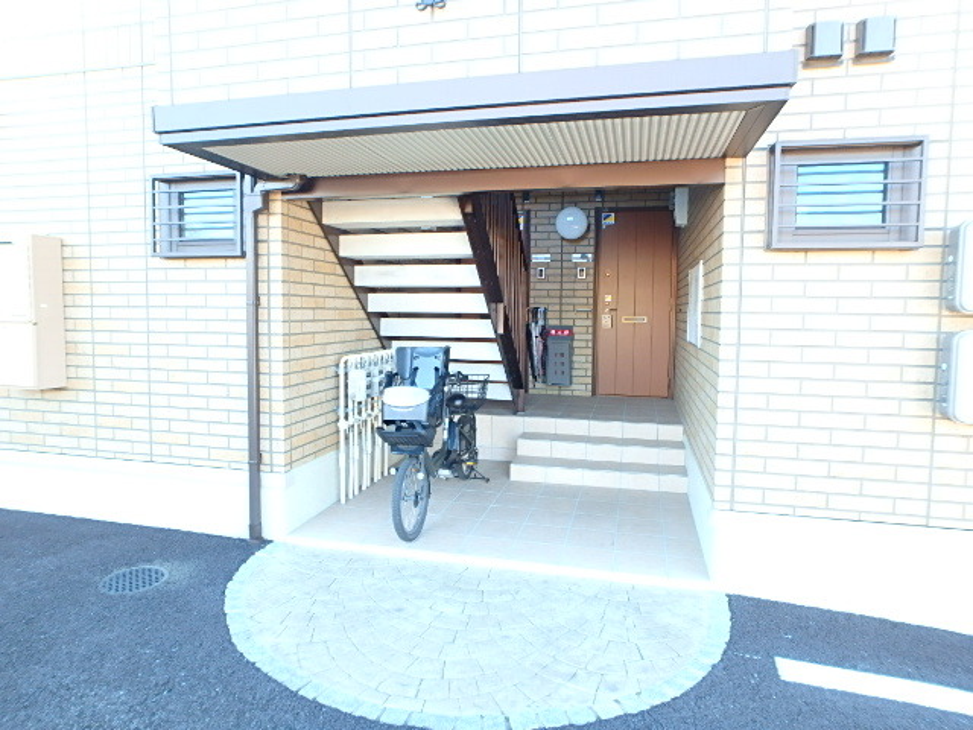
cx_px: 486
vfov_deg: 63.4
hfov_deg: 79.0
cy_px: 365
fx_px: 590
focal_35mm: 21
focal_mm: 3.7
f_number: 3.5
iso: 200
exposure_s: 1/30
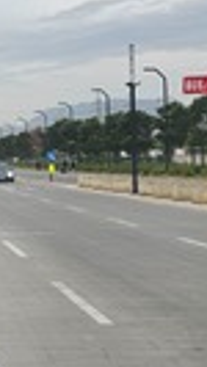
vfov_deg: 31.0
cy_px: 168
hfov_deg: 14.0
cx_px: -243
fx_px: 662
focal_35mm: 68
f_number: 1.7
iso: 40
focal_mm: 6.3
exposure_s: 1/719
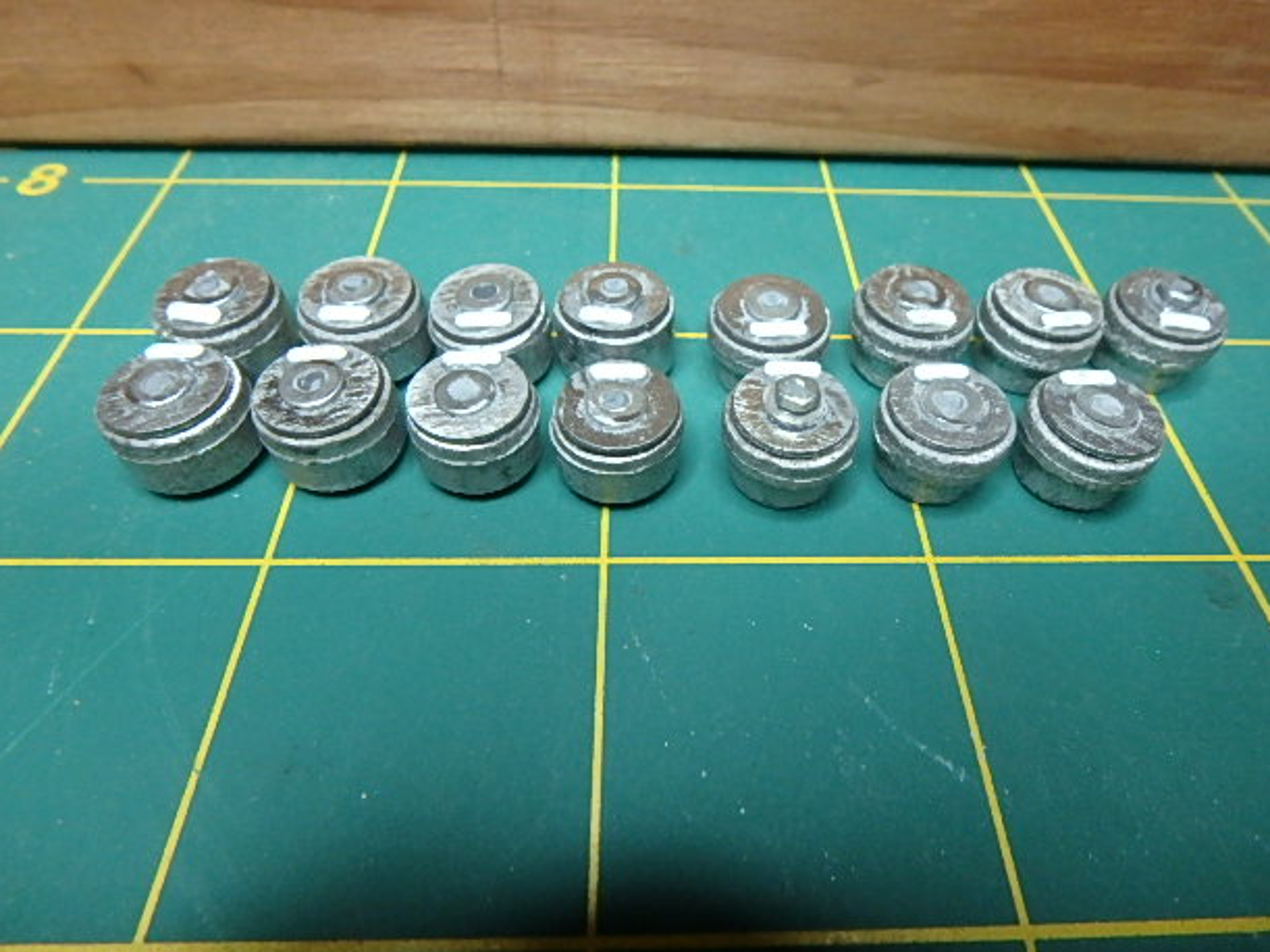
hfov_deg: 76.4
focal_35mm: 22
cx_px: 663
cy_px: 466
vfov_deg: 61.1
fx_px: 807
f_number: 3.5
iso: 500
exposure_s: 1/30
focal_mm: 3.7
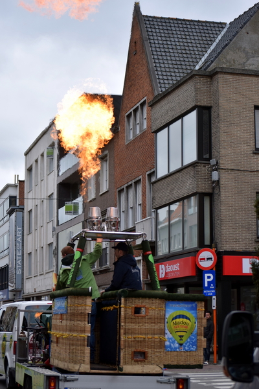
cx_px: 130
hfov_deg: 16.6
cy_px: 194
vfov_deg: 24.6
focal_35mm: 82
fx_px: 890
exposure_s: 1/1250
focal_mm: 55
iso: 400
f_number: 5
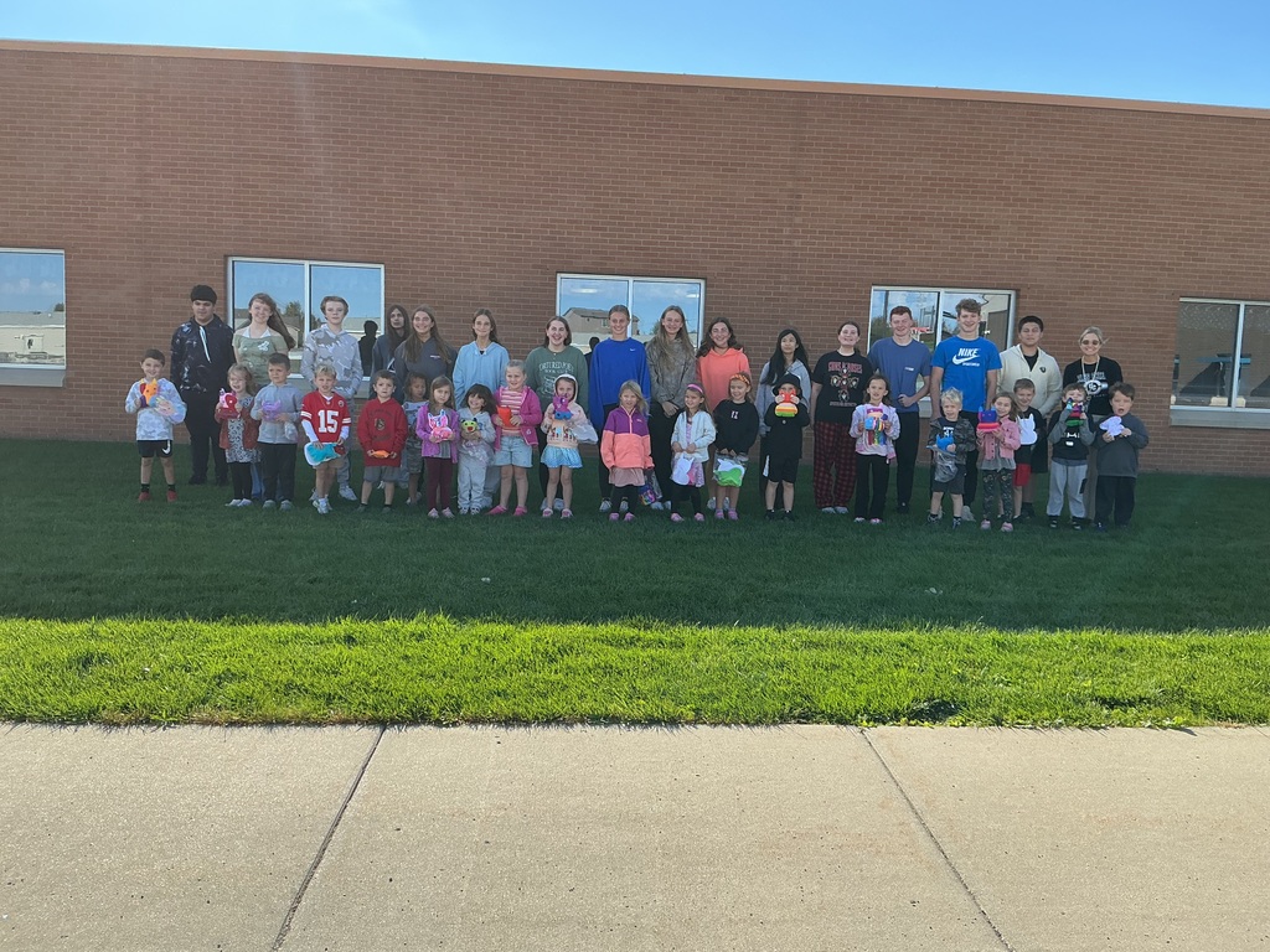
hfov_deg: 61.7
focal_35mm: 29
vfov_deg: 48.2
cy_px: 476
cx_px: 635
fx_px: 1064
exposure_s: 1/1055
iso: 25
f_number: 1.8
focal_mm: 3
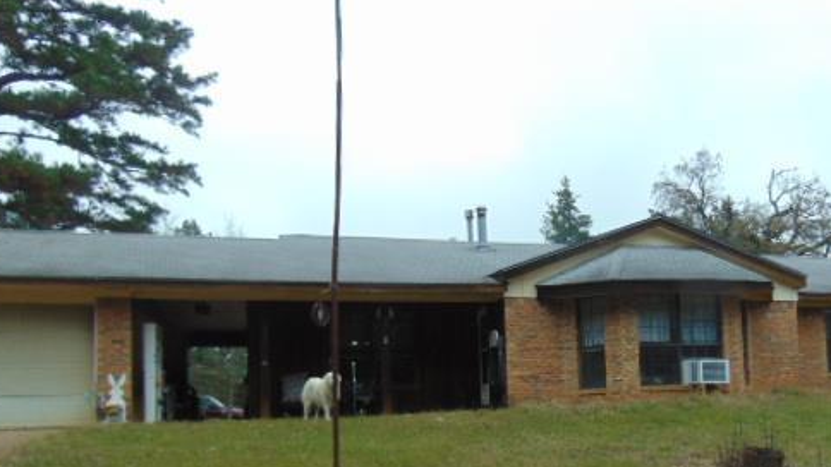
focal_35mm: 36
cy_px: 367
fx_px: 793
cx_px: 524
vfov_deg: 32.0
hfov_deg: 54.6
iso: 80
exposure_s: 1/250
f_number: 3
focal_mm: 4.5
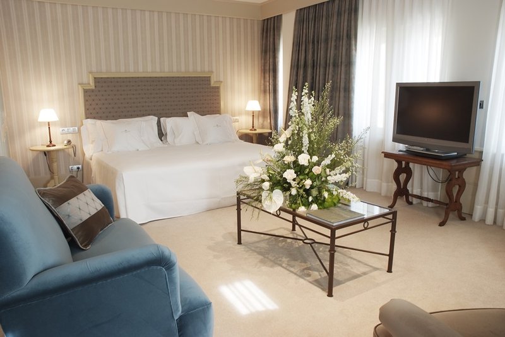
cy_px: 168
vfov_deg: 48.0
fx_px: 379
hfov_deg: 67.3
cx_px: 252
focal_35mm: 27
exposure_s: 1/1.5
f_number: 16
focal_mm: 18
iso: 100
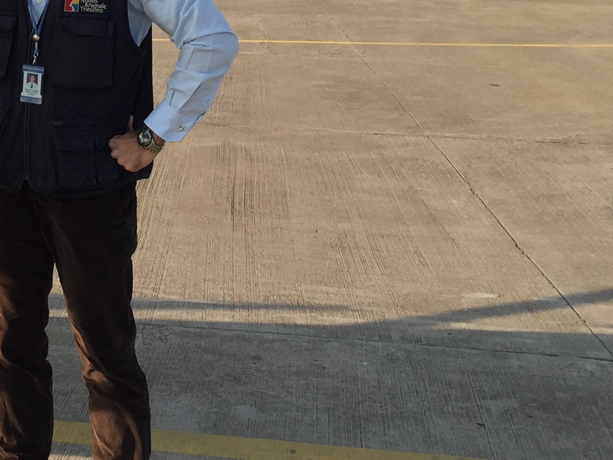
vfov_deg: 18.4
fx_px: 1381
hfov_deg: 24.1
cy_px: -6
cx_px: 20
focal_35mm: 78
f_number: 2.2
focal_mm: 4.15
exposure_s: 1/1068
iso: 32
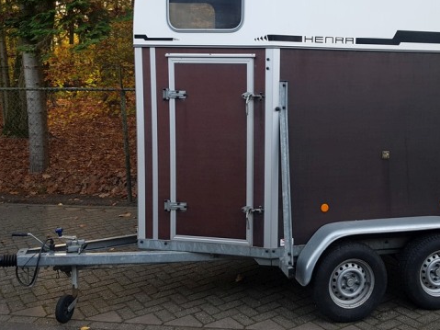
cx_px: 280
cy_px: 130
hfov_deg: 48.4
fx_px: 483
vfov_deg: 37.5
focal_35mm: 38
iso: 64
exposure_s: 1/100
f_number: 1.7
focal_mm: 4.2
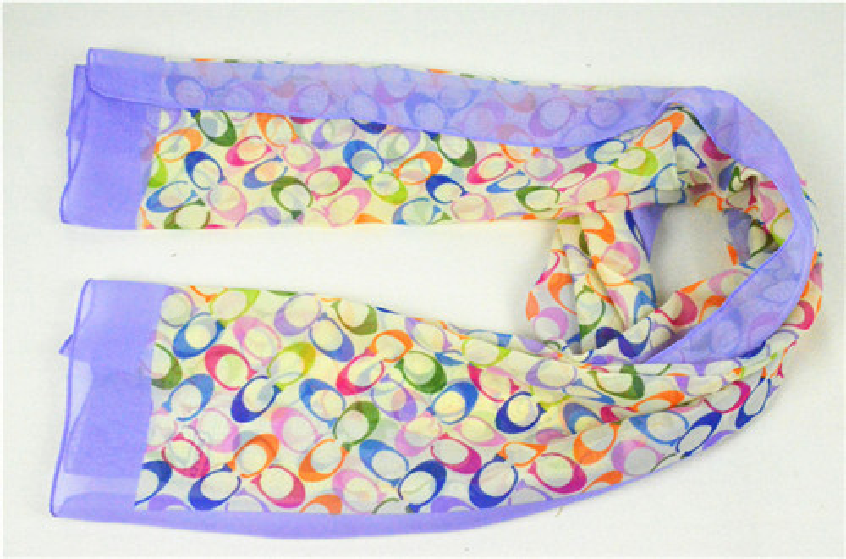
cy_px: 280
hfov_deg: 41.2
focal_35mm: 48
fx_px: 1124
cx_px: 423
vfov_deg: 27.9
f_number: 13
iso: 6400
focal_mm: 32
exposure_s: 1/640
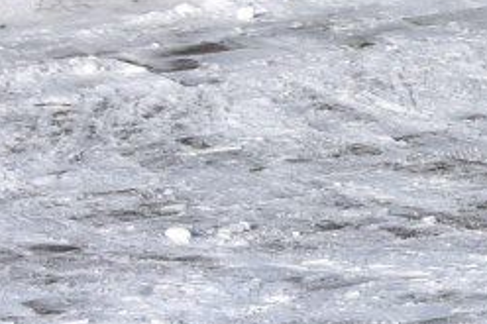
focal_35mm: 363
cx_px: 1422
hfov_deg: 5.4
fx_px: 4907
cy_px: -423
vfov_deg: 3.7
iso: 125
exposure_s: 1/320
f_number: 9
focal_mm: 40
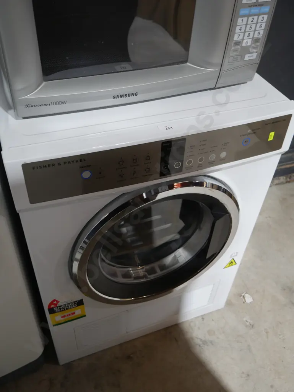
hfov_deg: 44.2
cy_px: 196
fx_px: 362
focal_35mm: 32
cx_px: 147
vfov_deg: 56.8
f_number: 3.6
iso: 500
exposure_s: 1/60
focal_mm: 16
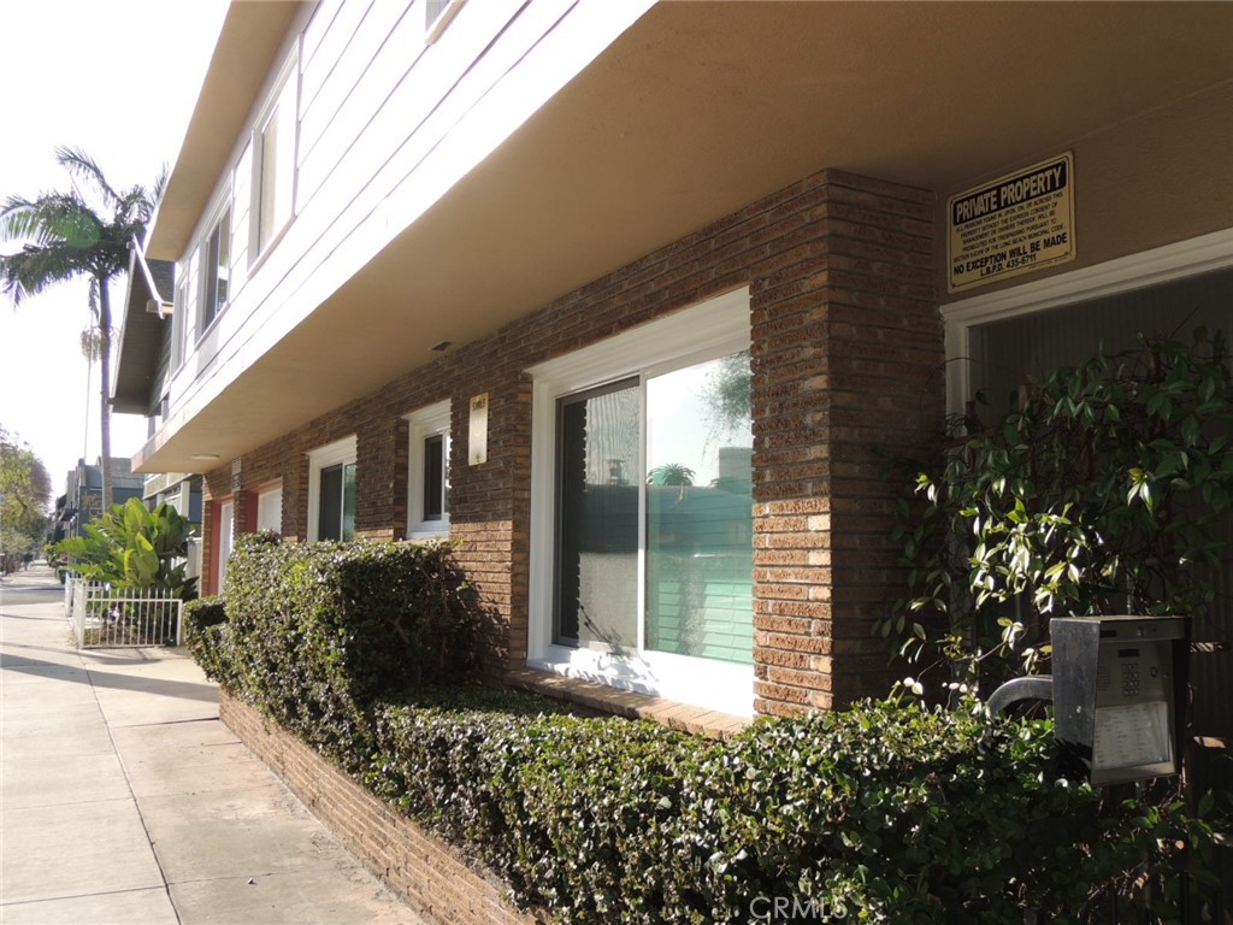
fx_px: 1069
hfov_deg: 60.0
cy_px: 462
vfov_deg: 46.8
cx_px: 616
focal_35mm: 30
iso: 100
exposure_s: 1/500
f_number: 3.1
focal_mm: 5.3
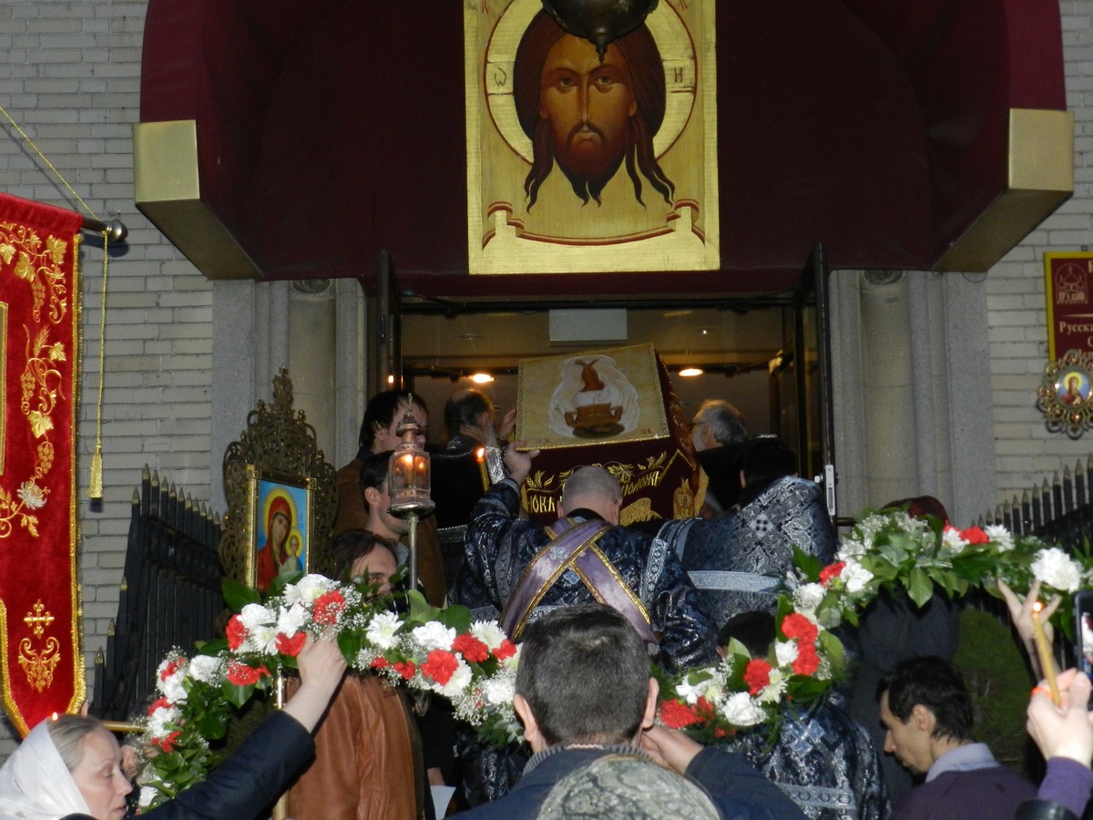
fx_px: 1673
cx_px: 546
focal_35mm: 53
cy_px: 410
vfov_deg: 27.5
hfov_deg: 36.2
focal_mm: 9.4
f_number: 4.4
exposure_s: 1/30
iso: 560
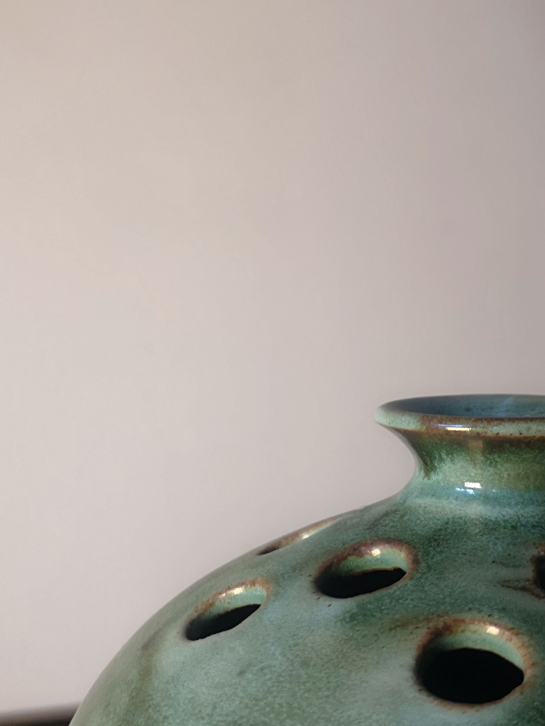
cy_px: 369
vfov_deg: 34.9
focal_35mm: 55
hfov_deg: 26.6
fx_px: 1155
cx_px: 275
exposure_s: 1/33.3
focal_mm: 3.95
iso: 160
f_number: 1.8
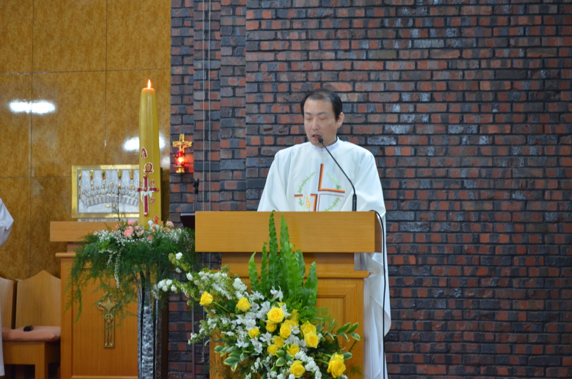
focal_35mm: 75
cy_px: 190
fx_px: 1189
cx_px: 286
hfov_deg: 27.0
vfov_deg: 18.1
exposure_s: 1/30
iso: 800
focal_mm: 50
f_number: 5.6
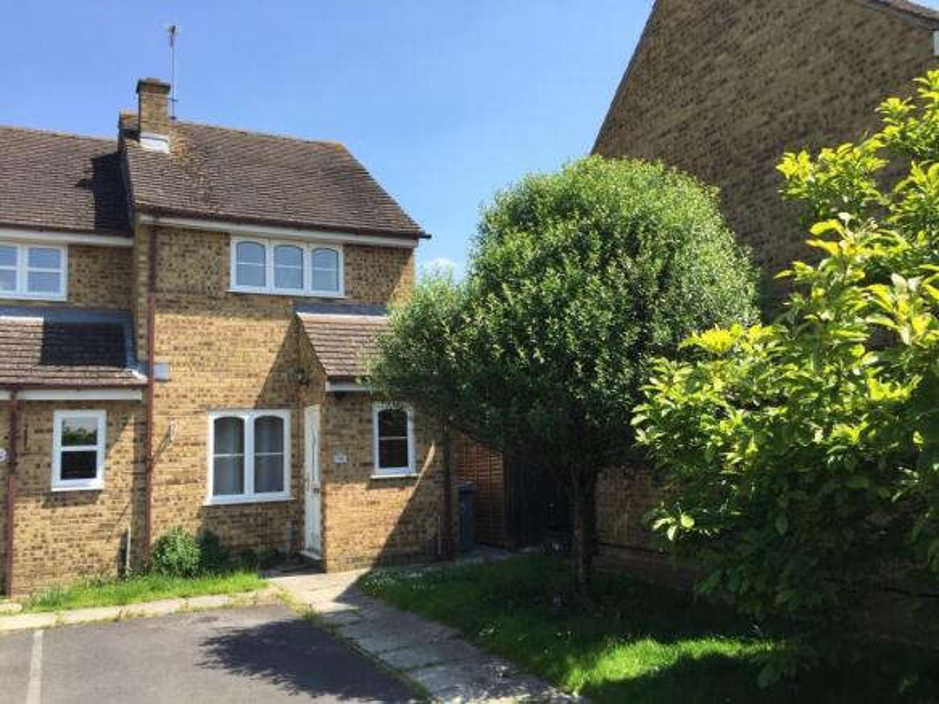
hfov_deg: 61.7
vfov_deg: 48.2
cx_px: 470
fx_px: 786
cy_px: 352
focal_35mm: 29
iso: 32
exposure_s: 1/1130
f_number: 2.2
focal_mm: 4.15
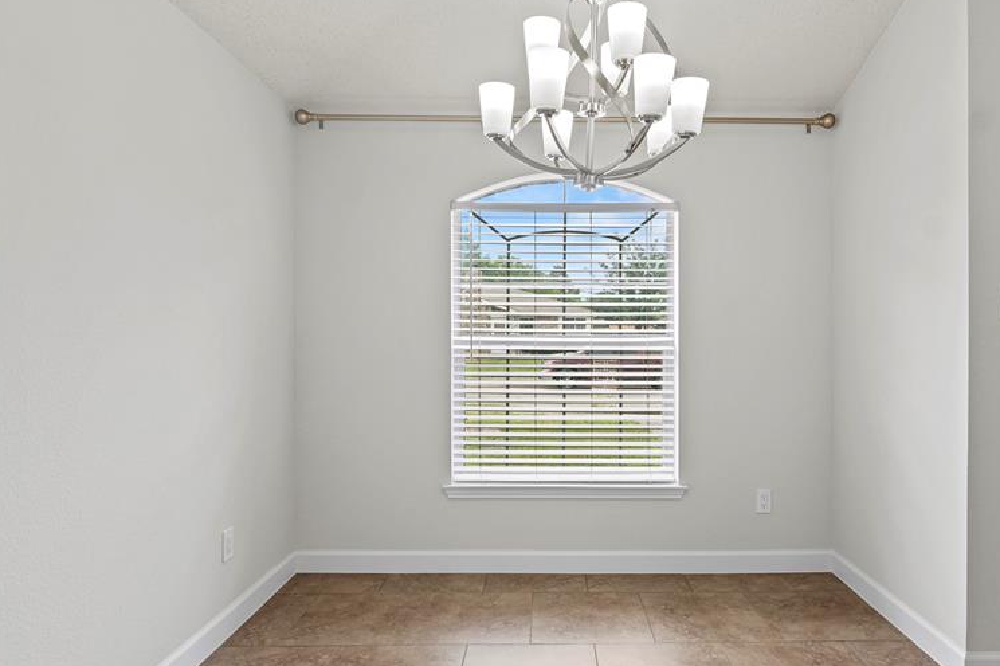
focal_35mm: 23
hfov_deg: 76.5
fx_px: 630
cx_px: 566
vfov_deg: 55.7
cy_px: 333
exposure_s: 1/8
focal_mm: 11
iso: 125
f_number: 8
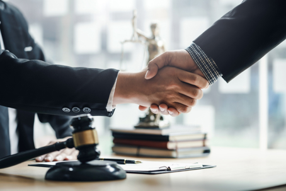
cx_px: 143
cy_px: 96
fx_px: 675
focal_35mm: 85
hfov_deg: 23.9
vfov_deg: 16.1
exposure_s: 1/250
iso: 200
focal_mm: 85
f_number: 2.8
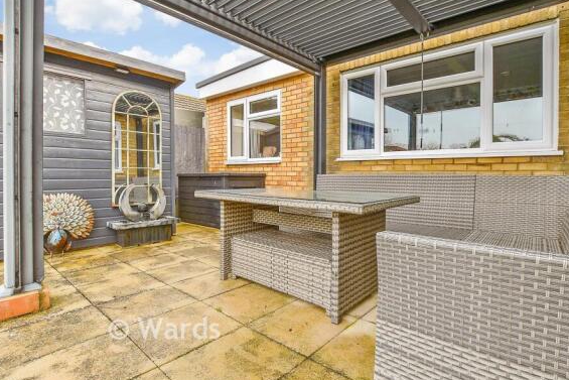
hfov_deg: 63.4
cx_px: 323
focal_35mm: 29
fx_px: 458
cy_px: 178
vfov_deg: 45.0
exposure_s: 1/50
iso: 160
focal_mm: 17
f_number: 8
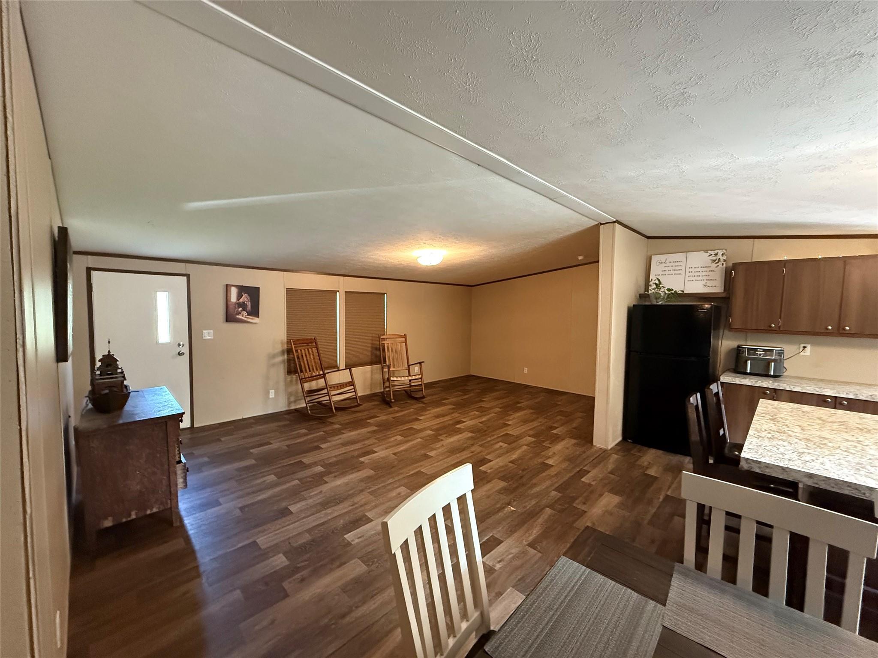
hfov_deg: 102.1
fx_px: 355
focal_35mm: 14
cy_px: 329
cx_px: 439
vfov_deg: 85.7
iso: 1000
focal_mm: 2.22
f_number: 2.2
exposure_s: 1/60
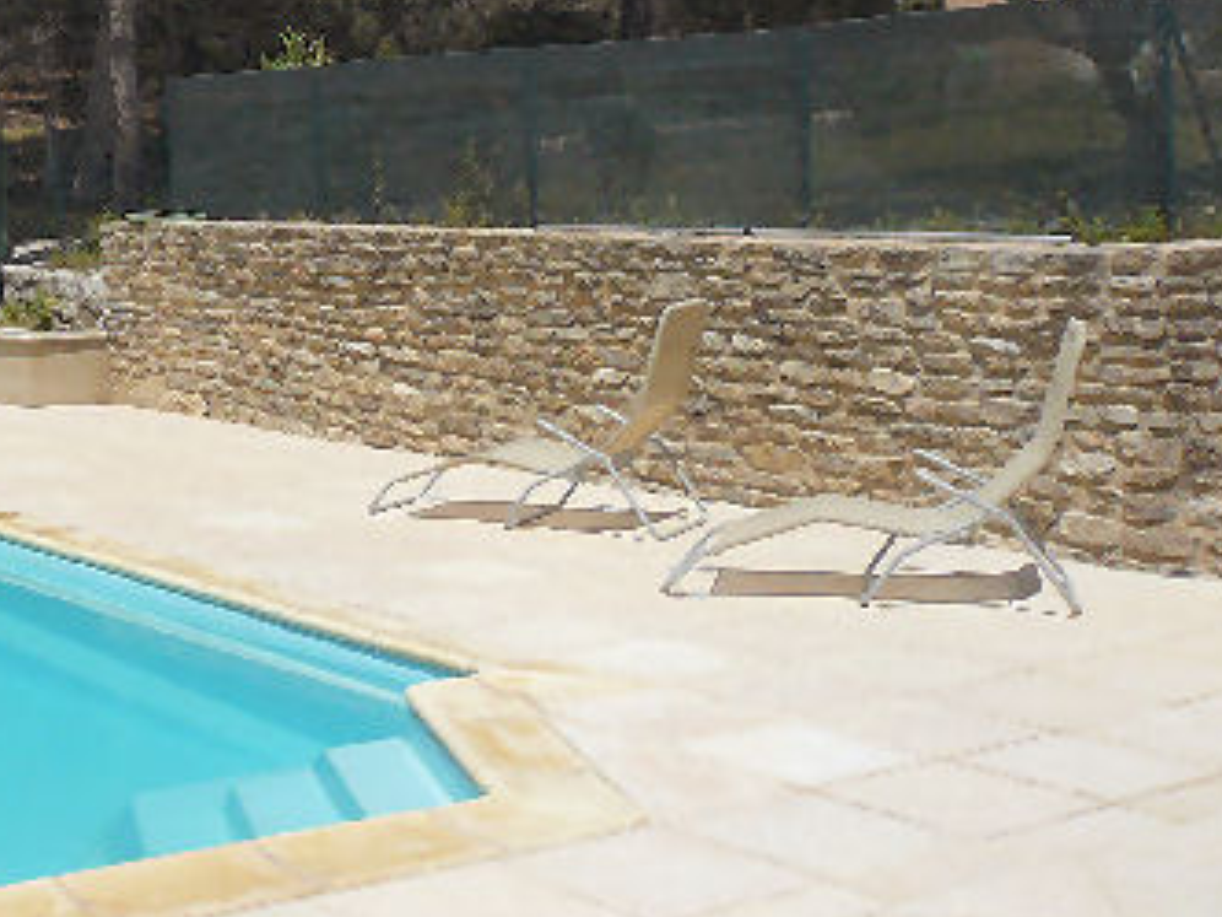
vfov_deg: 24.6
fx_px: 2083
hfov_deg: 31.0
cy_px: 241
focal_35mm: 59
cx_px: 88
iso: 100
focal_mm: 4.6
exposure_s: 1/500
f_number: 8
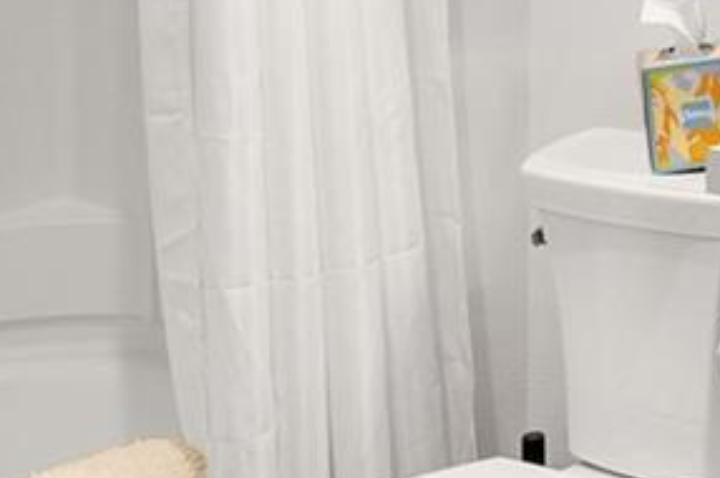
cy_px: -221
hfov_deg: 20.6
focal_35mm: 87
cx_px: 1015
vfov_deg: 14.6
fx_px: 1745
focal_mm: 15.6
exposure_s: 1/13
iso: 320
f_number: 8
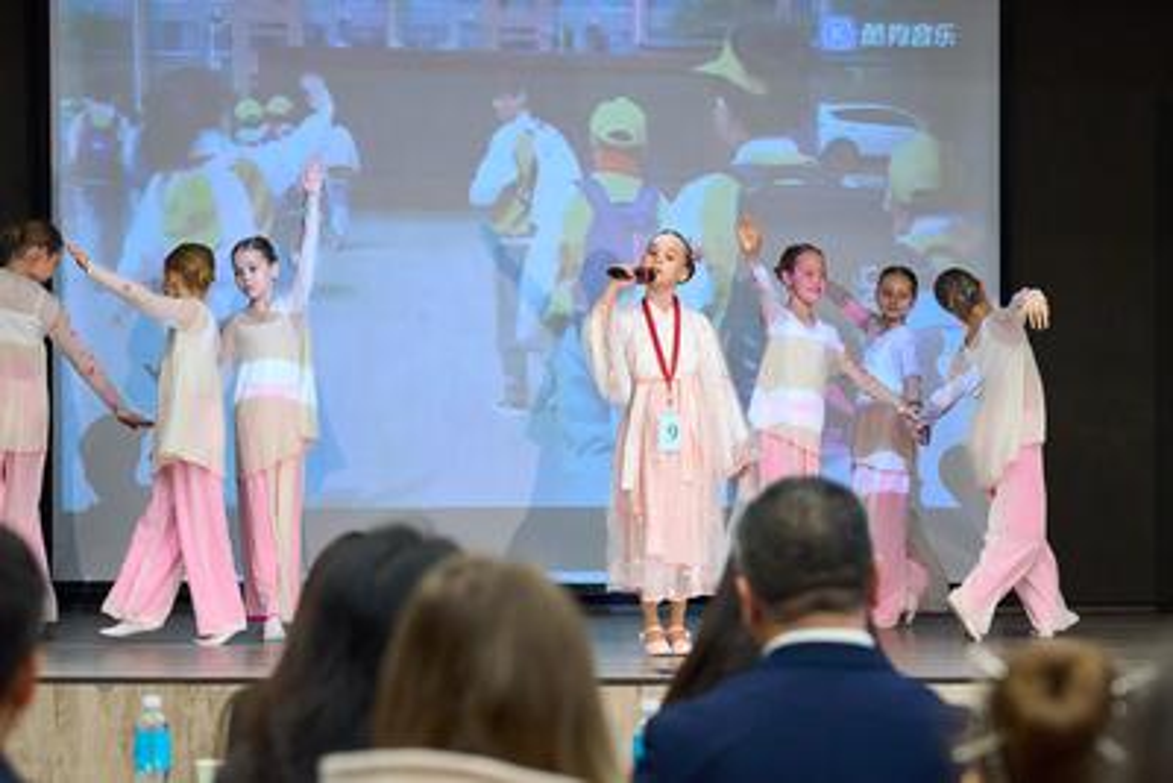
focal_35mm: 105
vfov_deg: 13.1
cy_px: 392
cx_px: 586
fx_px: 3422
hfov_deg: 19.4
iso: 2000
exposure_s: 1/1250
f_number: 2.8
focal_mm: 70
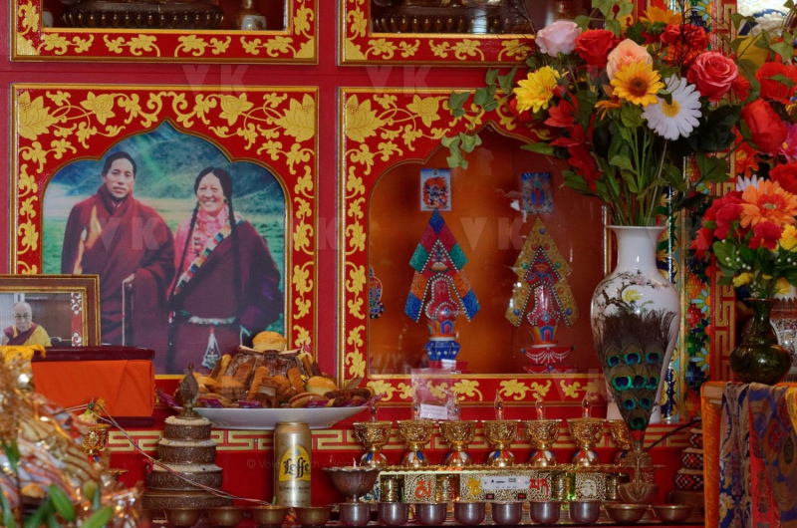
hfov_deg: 7.4
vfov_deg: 4.9
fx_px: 6131
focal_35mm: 278
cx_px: 398
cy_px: 264
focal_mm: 185
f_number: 5.6
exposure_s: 1/500
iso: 2000
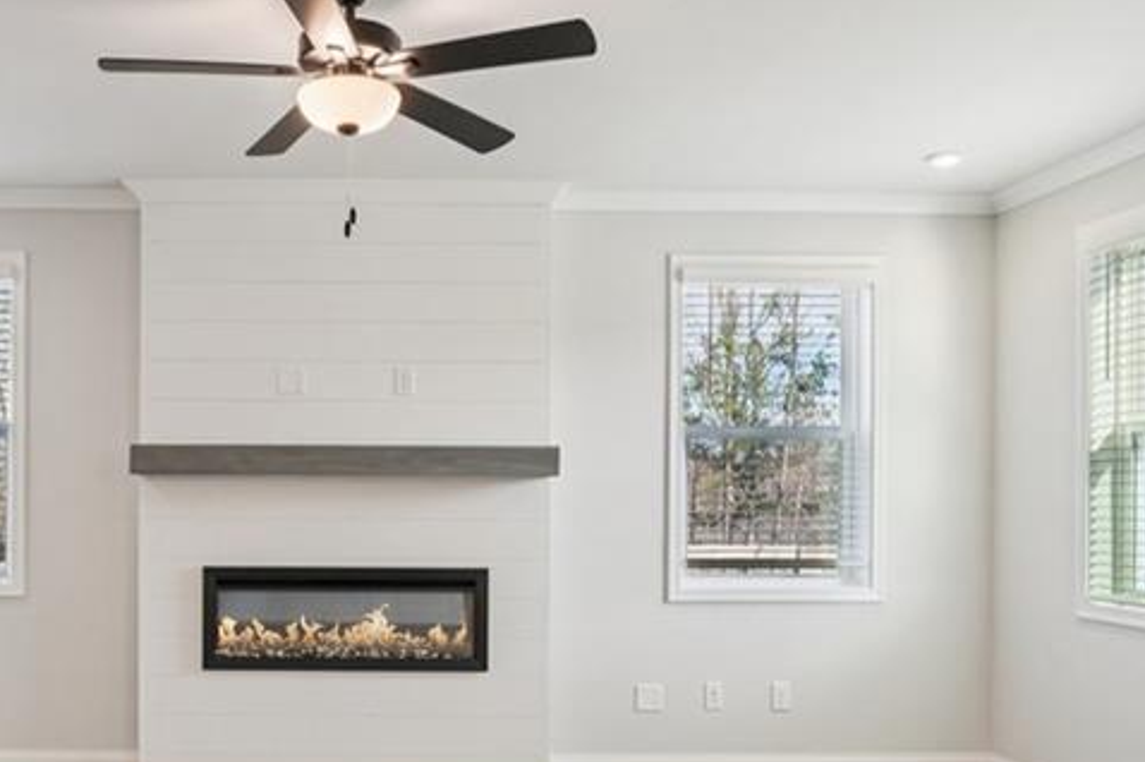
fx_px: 953
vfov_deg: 43.0
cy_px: 500
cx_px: 343
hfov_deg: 59.8
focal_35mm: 30
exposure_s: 1/20
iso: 320
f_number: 9
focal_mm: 14
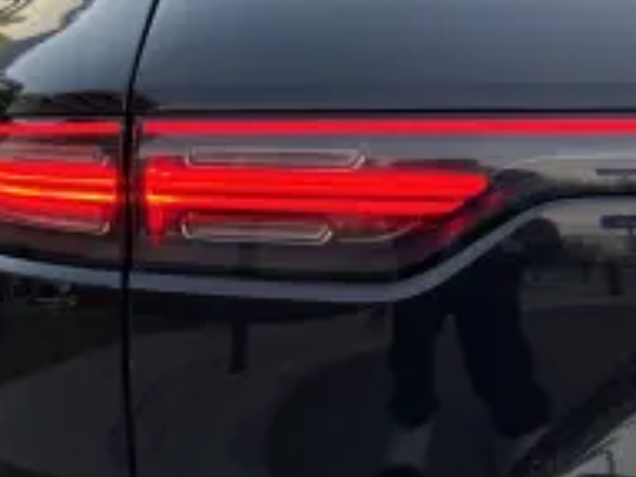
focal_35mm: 90
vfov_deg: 16.4
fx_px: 1654
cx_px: 106
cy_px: 139
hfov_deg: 21.4
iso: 100
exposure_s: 1/96
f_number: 1.78
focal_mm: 6.76
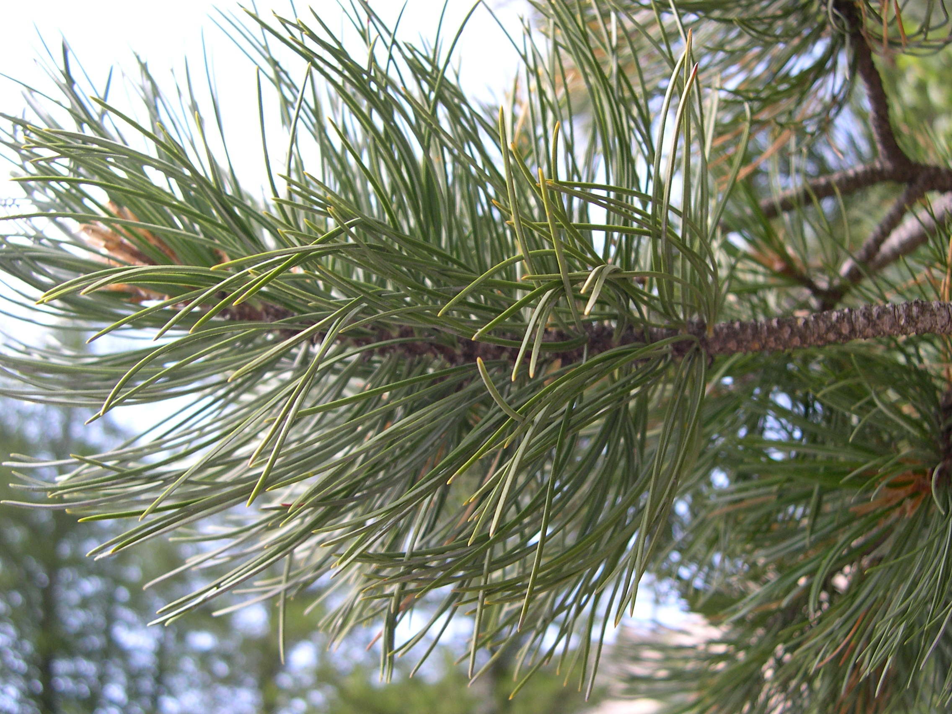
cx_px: 476
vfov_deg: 37.7
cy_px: 357
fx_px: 1045
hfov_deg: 49.0
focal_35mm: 38
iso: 100
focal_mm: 8
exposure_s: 1/135
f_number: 2.8
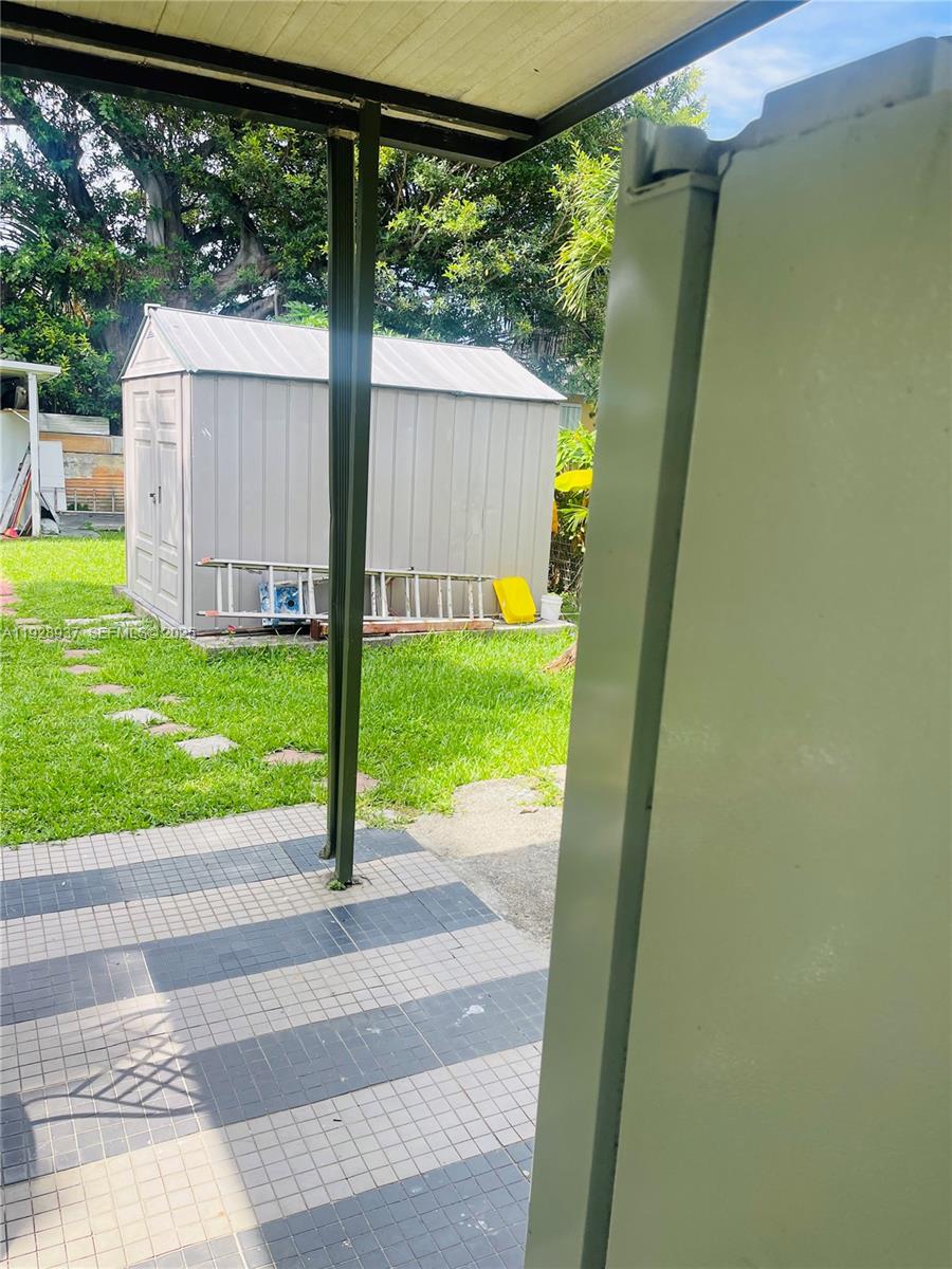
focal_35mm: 26
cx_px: 476
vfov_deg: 67.3
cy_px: 634
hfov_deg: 53.1
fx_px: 953
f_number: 1.6
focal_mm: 5.1
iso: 50
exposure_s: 1/938
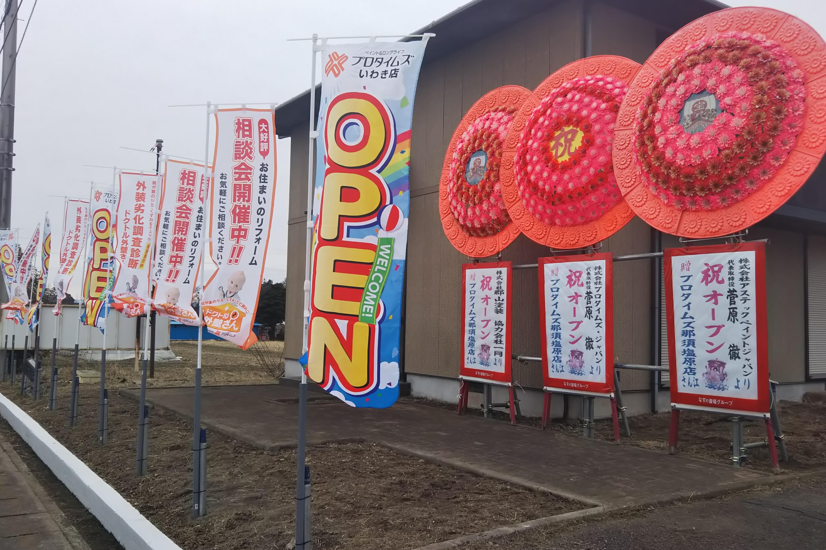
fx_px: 757
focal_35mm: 33
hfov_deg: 57.2
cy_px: 272
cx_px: 409
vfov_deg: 40.0
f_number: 2.2
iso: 20
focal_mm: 4
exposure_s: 1/185
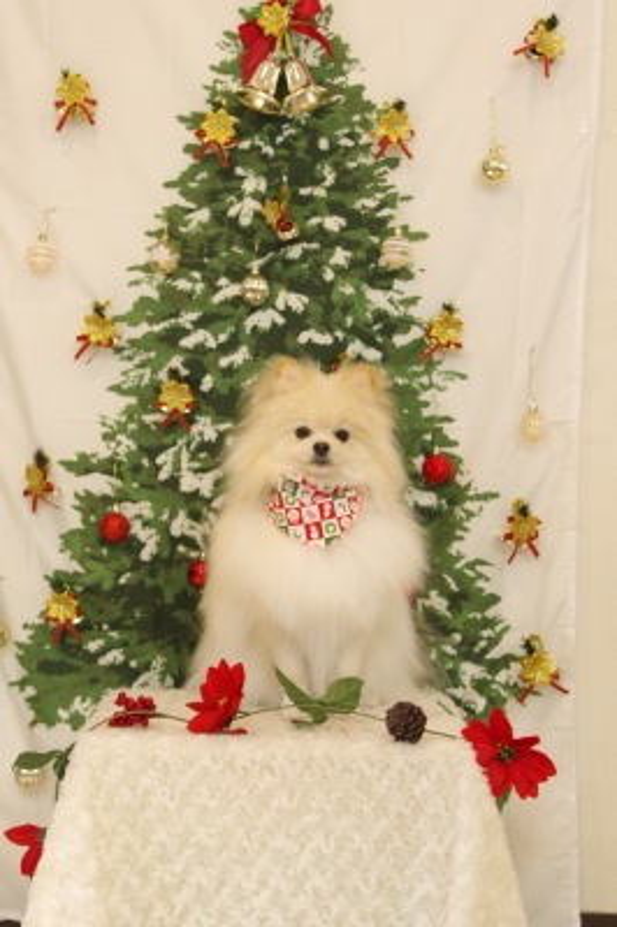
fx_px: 1468
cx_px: 308
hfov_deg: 23.7
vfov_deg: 35.1
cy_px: 464
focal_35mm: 57
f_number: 3.5
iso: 1600
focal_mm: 38
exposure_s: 1/125
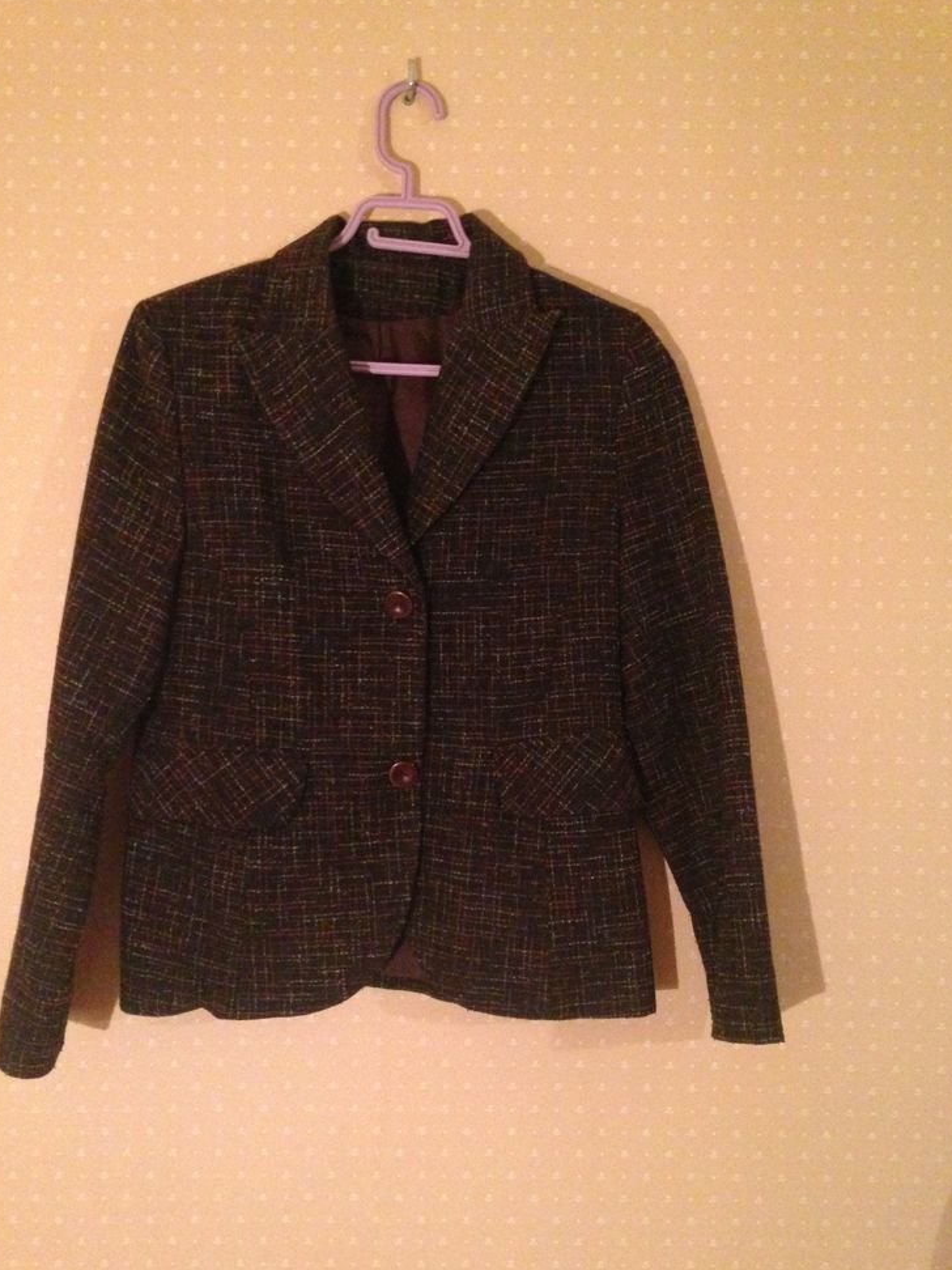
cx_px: 473
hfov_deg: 41.8
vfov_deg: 54.0
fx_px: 1247
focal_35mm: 34
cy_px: 649
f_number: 2.4
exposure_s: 1/15
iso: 800
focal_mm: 4.12
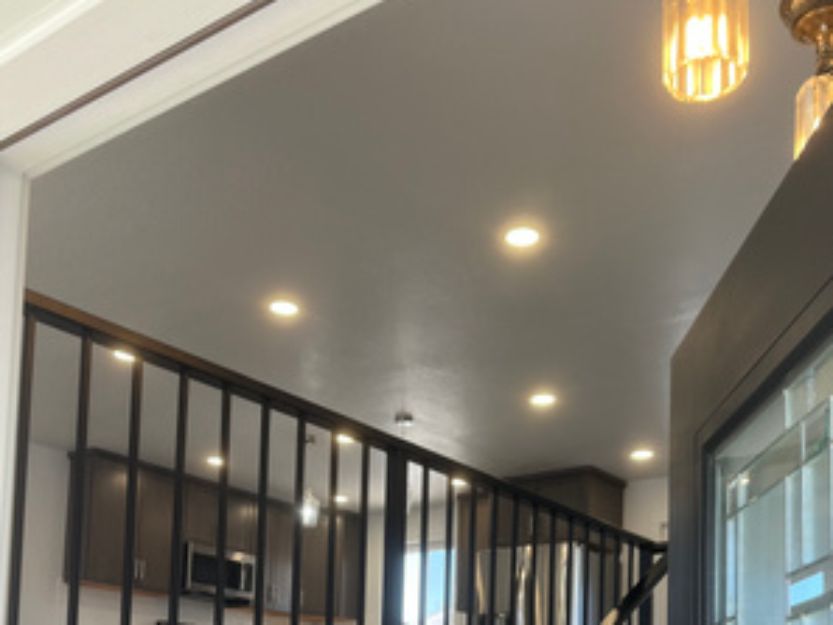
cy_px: 636
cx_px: 438
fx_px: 1011
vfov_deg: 31.6
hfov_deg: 44.8
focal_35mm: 42
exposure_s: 1/153
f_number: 1.6
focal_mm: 5.1
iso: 50
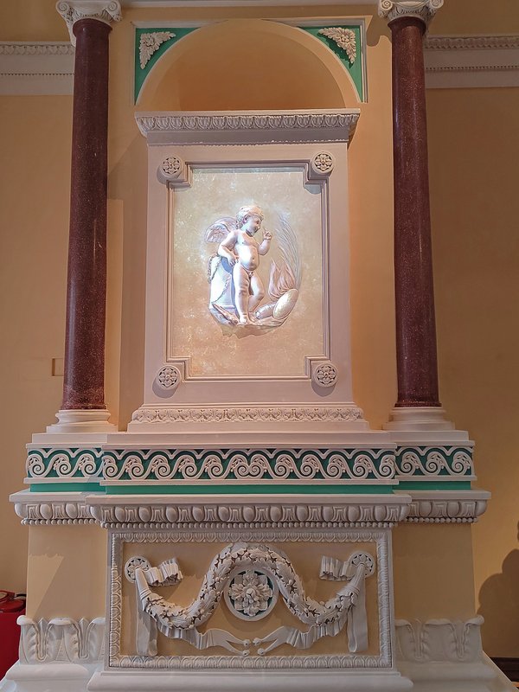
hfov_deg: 49.7
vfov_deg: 63.4
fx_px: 560
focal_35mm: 28
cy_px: 346
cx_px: 260
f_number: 1.9
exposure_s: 1/50
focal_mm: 5.52
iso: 2759
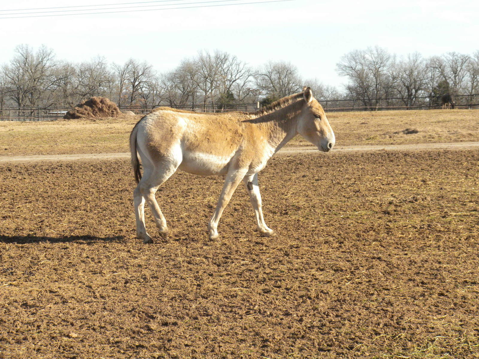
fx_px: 1647
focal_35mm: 119
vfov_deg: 12.5
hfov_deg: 16.6
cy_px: 180
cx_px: 240
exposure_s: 1/764
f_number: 5.1
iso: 192
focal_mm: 21
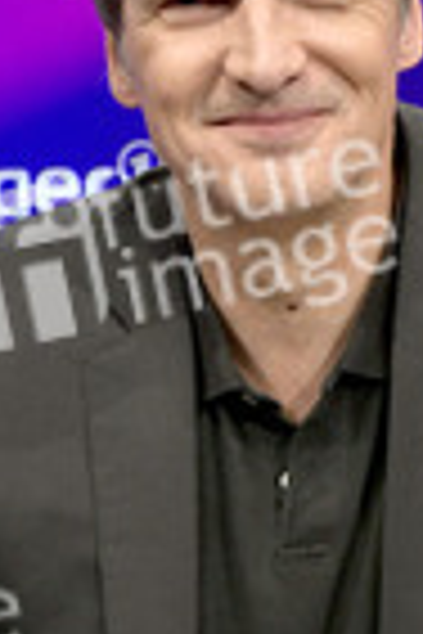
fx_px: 1604
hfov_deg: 15.0
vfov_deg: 22.2
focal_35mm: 91
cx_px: 297
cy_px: 472
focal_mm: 32
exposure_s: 1/200
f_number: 6.3
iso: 2000
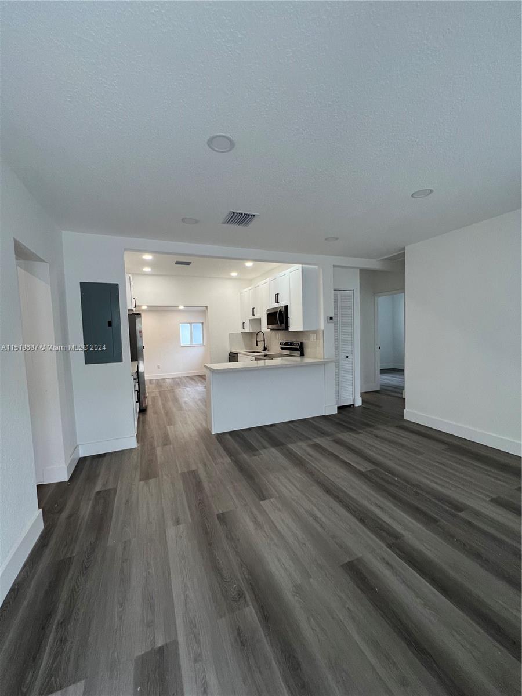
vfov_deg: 106.2
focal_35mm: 13
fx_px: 261
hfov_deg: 89.9
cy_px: 348
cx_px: 261
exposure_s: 1/120
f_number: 1.8
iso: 100
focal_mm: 1.57
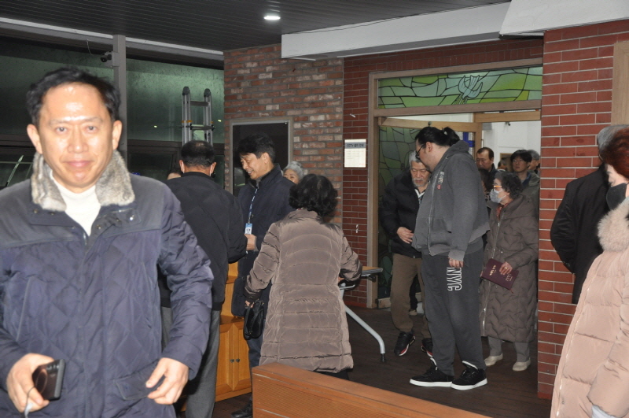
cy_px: 209
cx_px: 314
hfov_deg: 38.9
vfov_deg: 26.4
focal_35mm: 51
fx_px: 890
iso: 800
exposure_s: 1/60
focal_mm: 34
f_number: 4.2
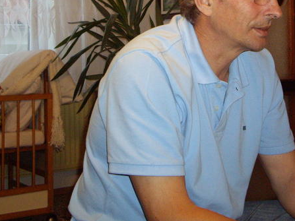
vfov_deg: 21.2
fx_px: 579
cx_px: 197
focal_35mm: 68
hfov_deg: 28.4
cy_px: 28
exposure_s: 1/40
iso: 400
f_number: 2.8
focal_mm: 7.9
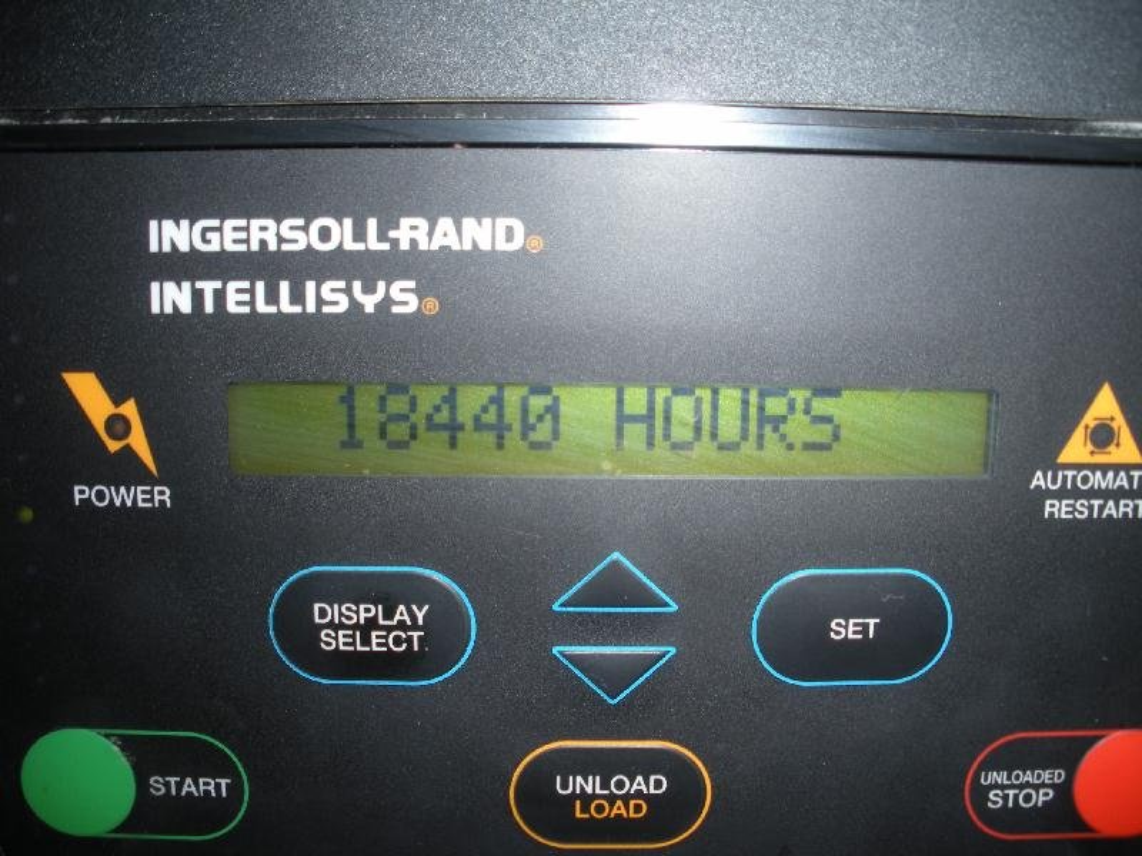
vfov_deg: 39.7
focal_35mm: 36
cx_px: 571
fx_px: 1188
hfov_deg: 51.4
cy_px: 428
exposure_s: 1/60
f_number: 3.5
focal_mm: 6.3
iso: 64
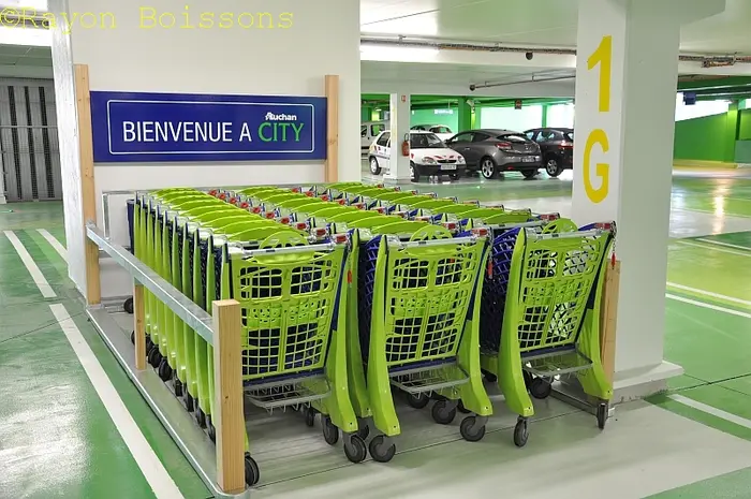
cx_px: 376
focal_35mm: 38
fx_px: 781
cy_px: 250
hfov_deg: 51.3
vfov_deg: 35.4
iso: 640
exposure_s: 1/30
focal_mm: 25
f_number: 5
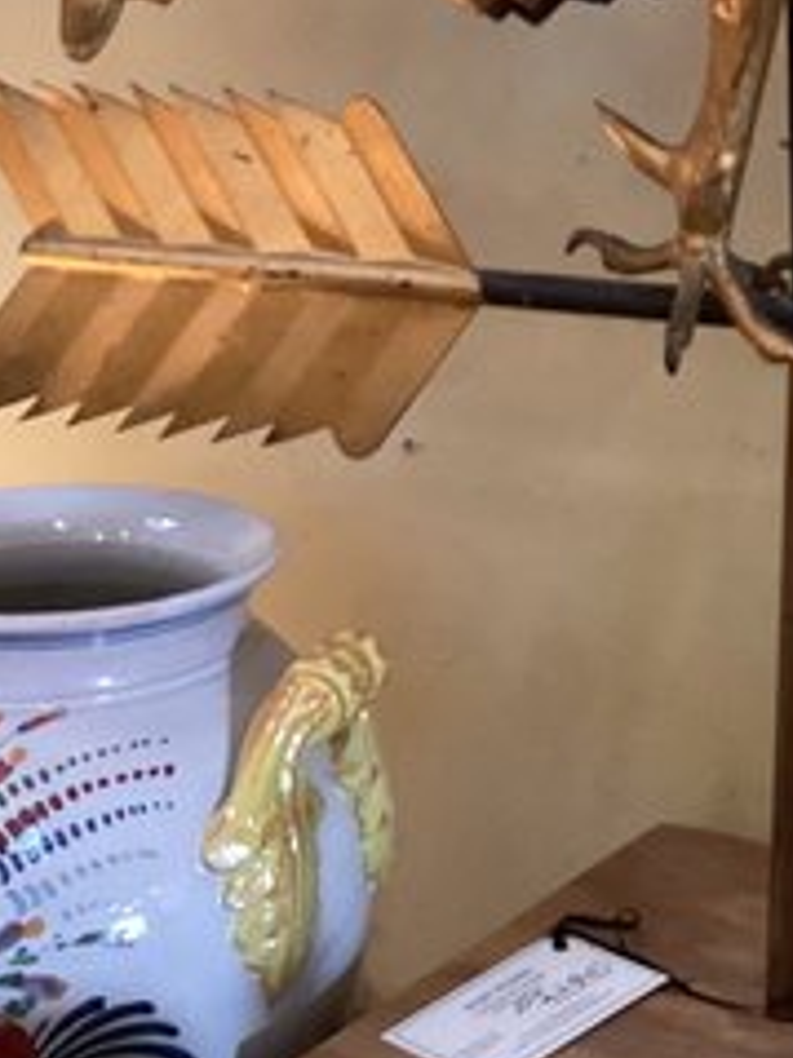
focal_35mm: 77
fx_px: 2354
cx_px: 764
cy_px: -190
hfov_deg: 18.7
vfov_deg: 23.3
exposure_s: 1/33
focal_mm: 3.3
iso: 320
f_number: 2.4
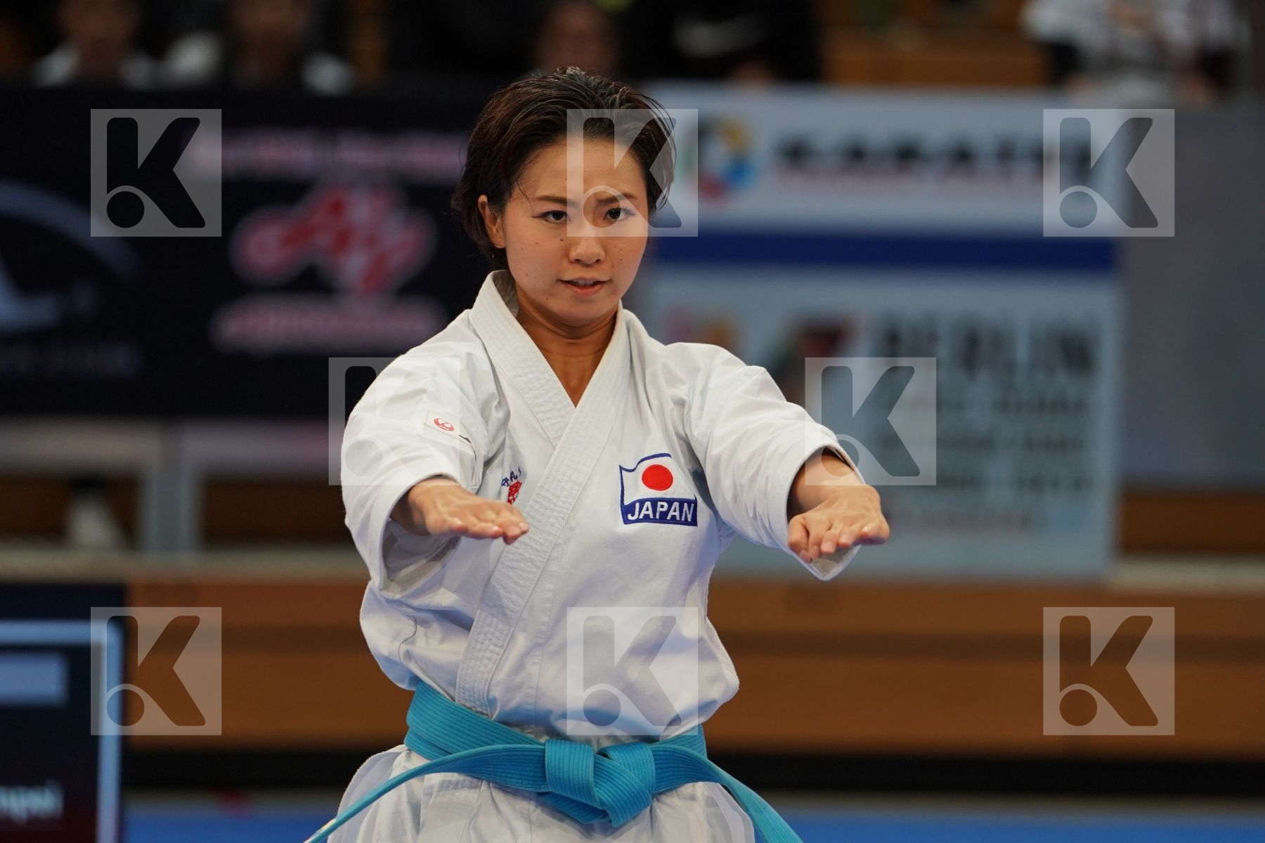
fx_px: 10541
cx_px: 632
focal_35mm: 300
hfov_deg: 6.9
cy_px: 422
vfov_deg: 4.6
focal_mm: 200
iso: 500
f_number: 2.8
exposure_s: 1/400
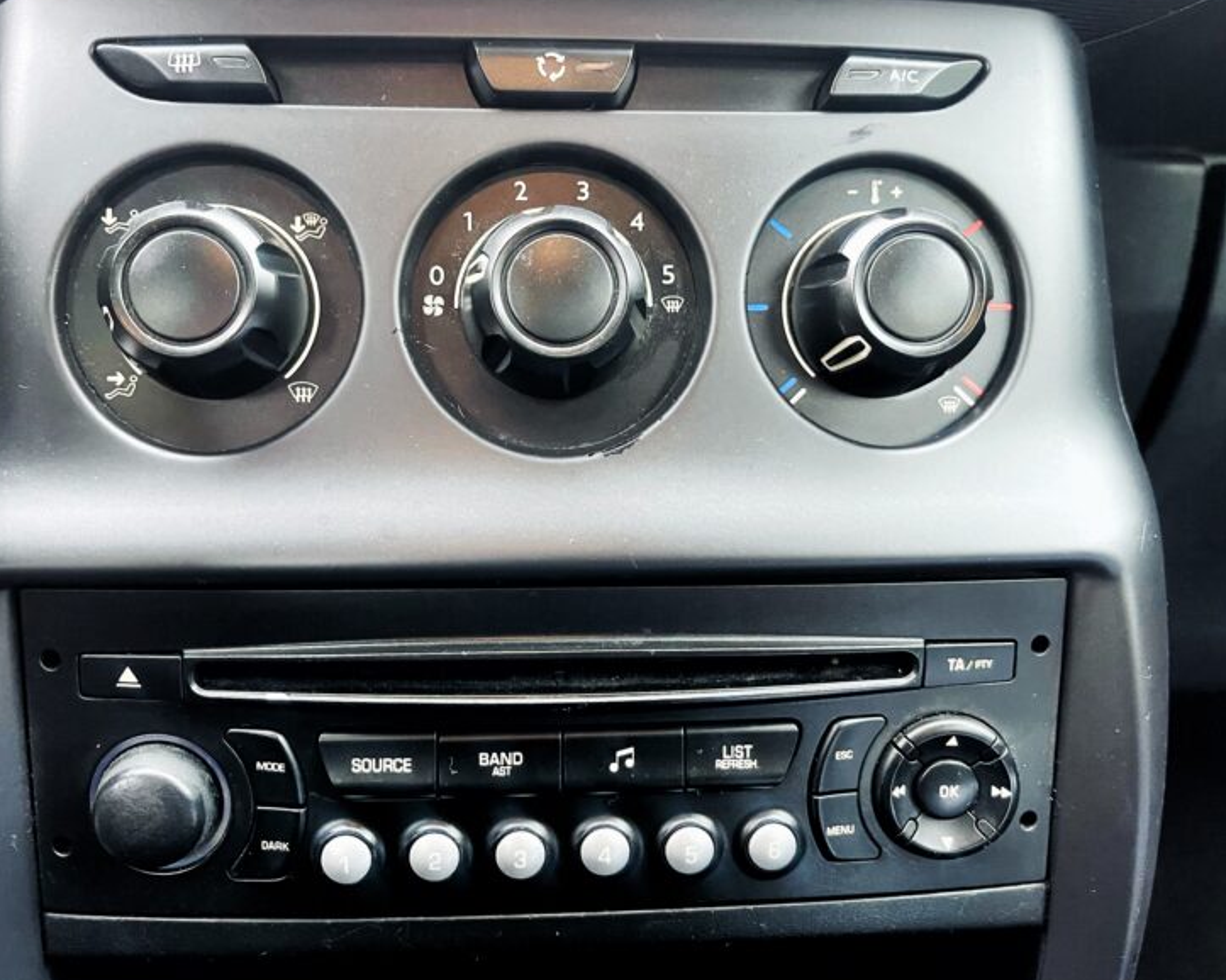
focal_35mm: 27
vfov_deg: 53.2
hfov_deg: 64.0
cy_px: 483
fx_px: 979
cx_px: 583
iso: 500
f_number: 1.6
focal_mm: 5.1
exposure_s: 1/60
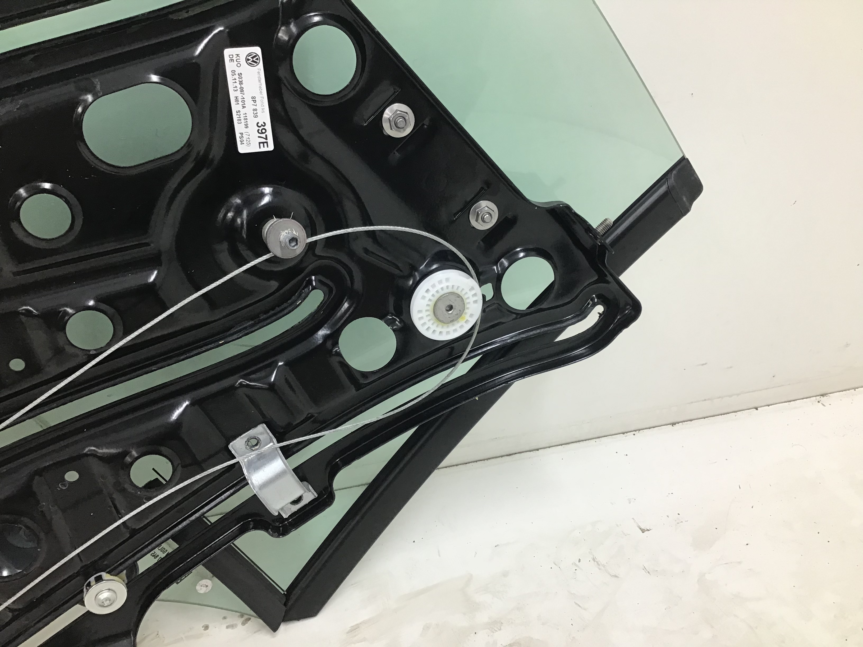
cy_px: 324
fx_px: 773
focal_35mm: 31
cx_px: 432
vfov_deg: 45.4
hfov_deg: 58.4
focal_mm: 3.3
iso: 64
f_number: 2.4
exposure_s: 1/33
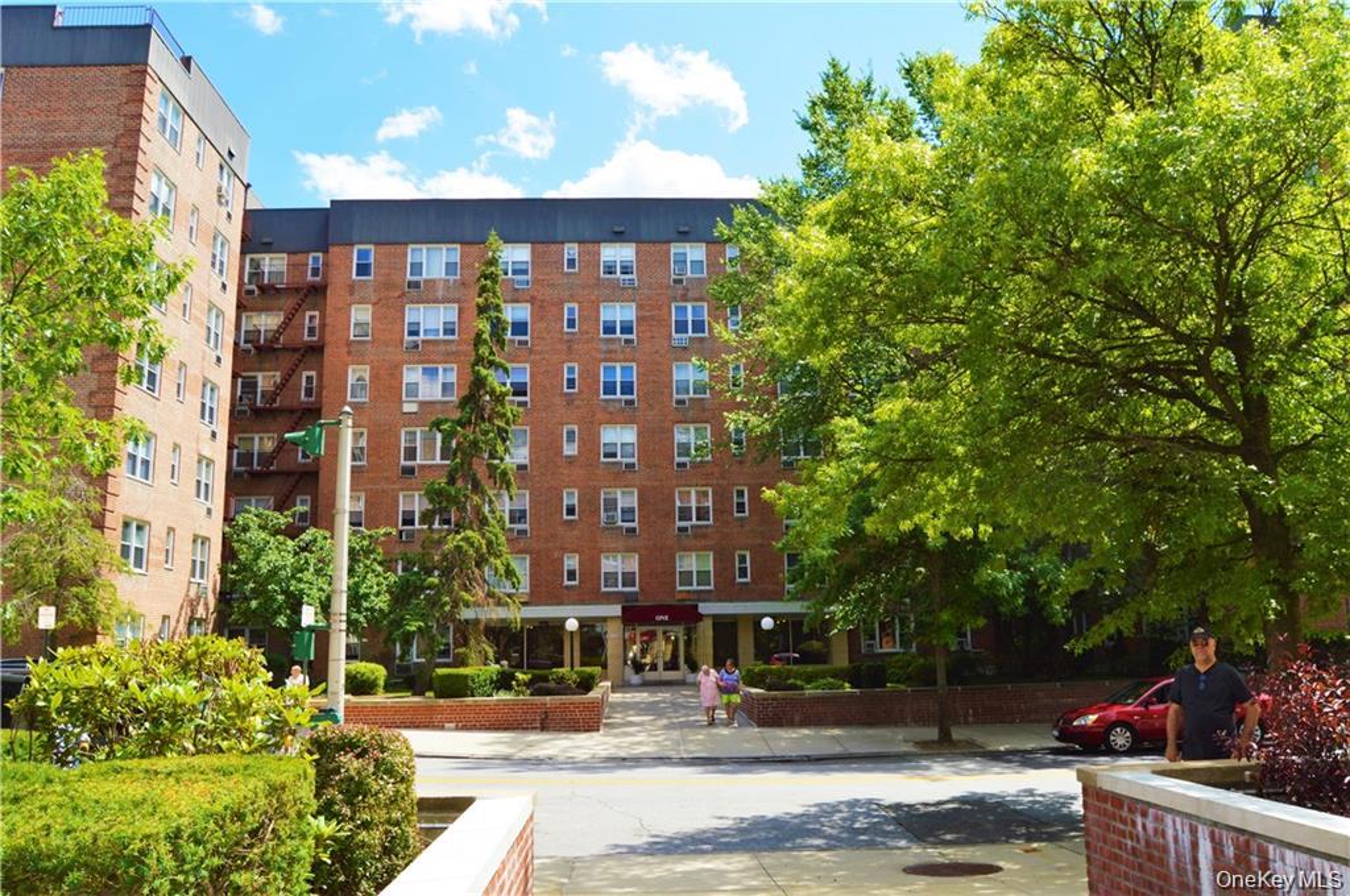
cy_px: 448
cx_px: 675
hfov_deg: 67.4
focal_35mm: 27
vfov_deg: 47.8
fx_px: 1011
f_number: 8
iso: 100
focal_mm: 18
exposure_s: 1/200
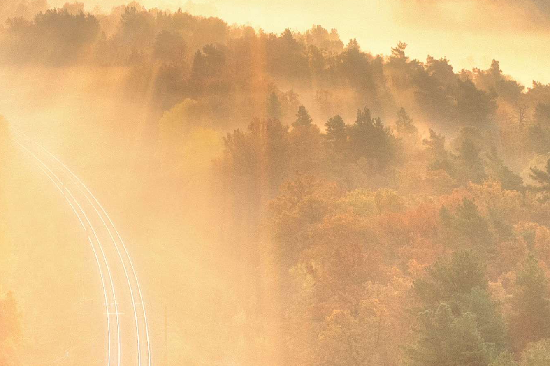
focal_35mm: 114
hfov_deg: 17.6
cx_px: 38
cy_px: 647
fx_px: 1741
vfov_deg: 11.2
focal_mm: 10.26
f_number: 4.5
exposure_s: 1/100
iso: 100
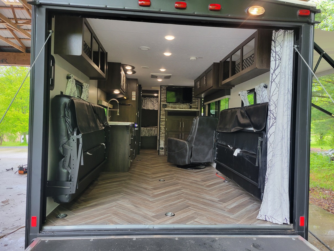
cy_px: 126
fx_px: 251
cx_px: 167
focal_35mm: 26
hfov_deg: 67.3
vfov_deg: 53.1
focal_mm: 5.4
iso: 160
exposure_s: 1/120
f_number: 1.8
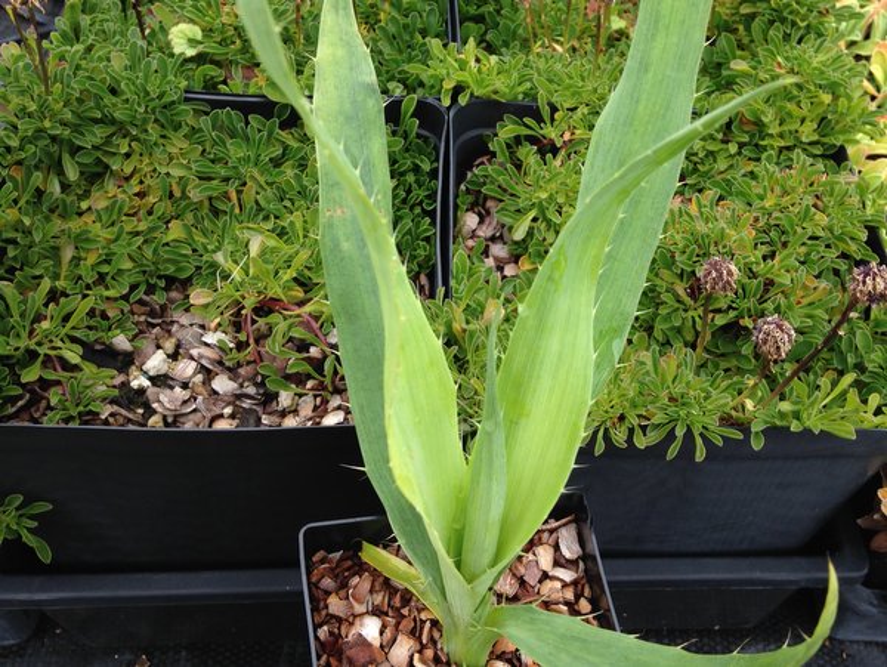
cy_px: 334
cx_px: 444
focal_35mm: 33
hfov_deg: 55.3
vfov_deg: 43.0
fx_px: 846
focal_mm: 4.12
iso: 50
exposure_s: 1/227
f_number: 2.4
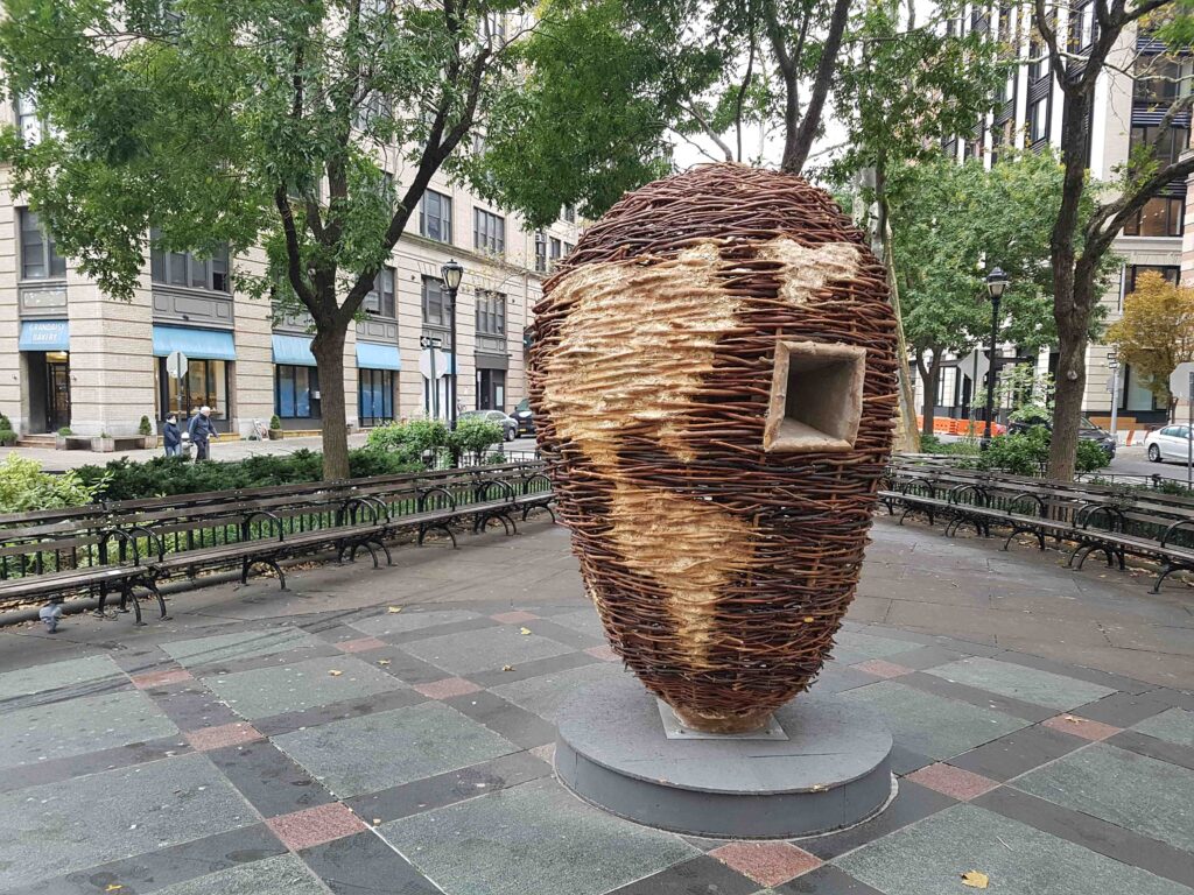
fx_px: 897
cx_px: 597
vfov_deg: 53.1
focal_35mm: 26
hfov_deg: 67.3
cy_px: 448
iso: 100
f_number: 1.7
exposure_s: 1/60
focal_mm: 4.2
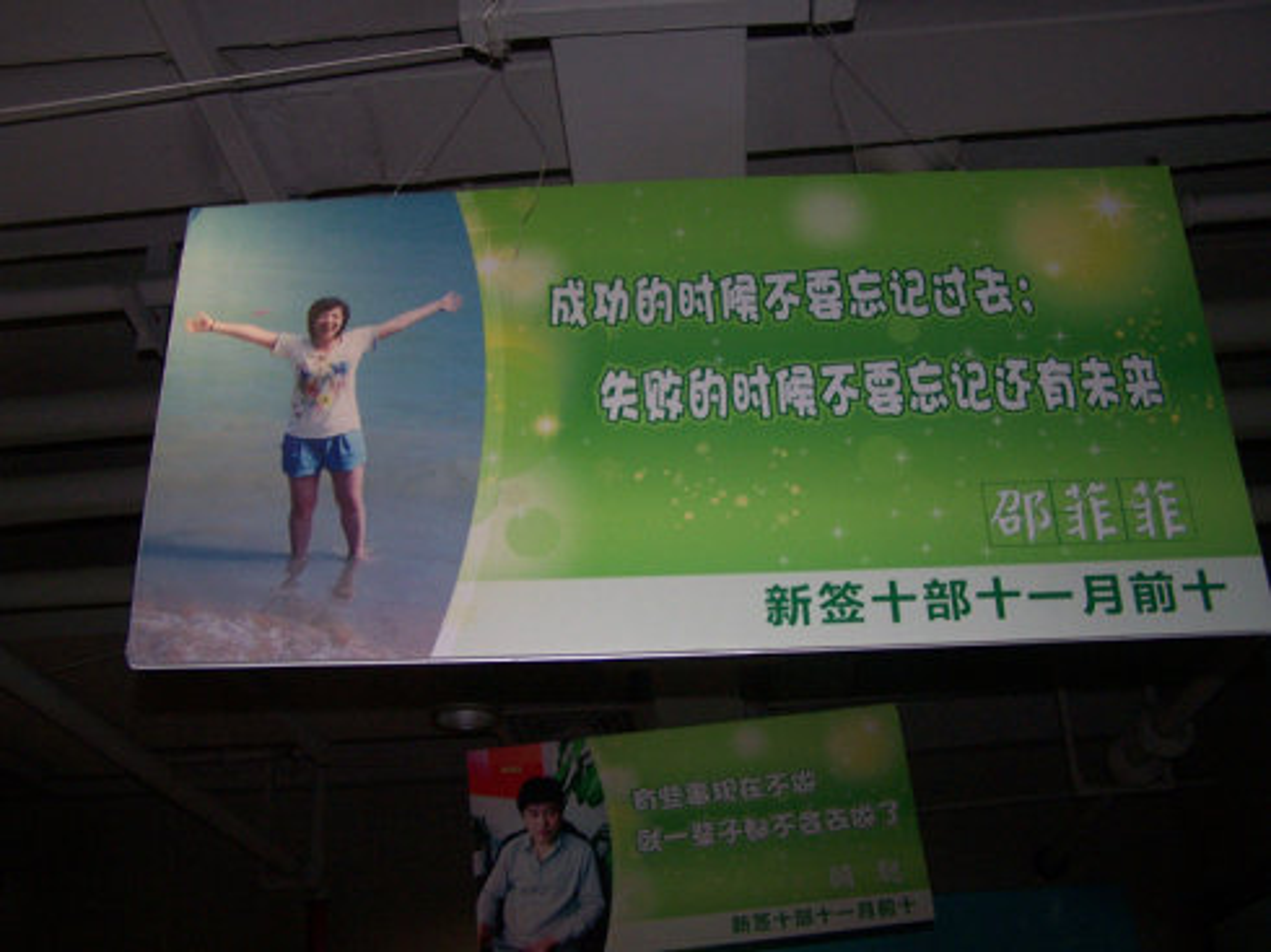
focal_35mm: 38
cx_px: 636
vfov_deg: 37.7
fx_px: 1395
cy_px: 476
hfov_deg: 49.0
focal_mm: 6.3
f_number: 2.8
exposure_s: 1/60
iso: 140
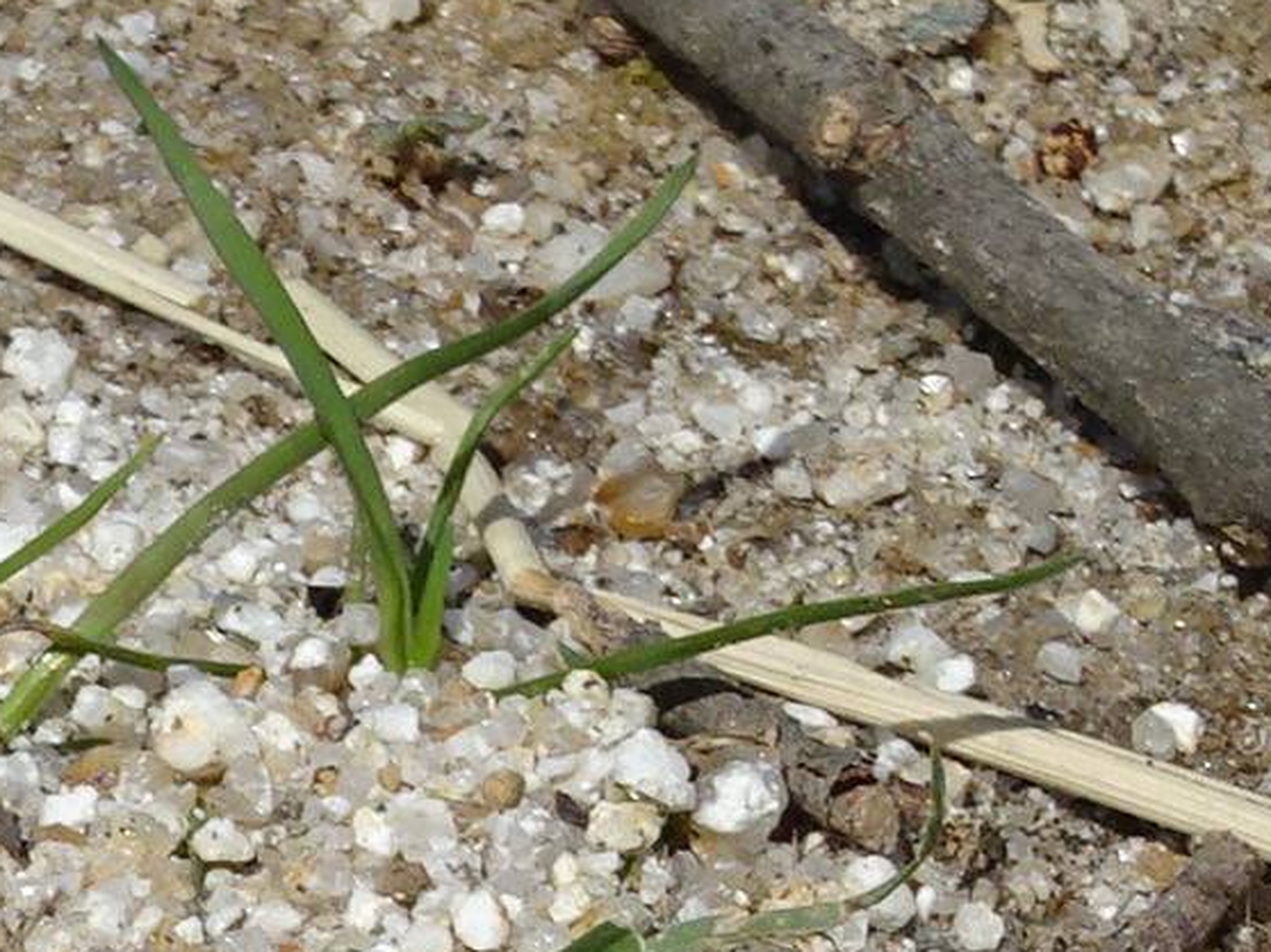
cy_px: 1501
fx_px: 21654
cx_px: -850
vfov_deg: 2.5
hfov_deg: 3.3
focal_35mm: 590
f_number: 5.6
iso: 80
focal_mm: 21.7
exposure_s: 1/800
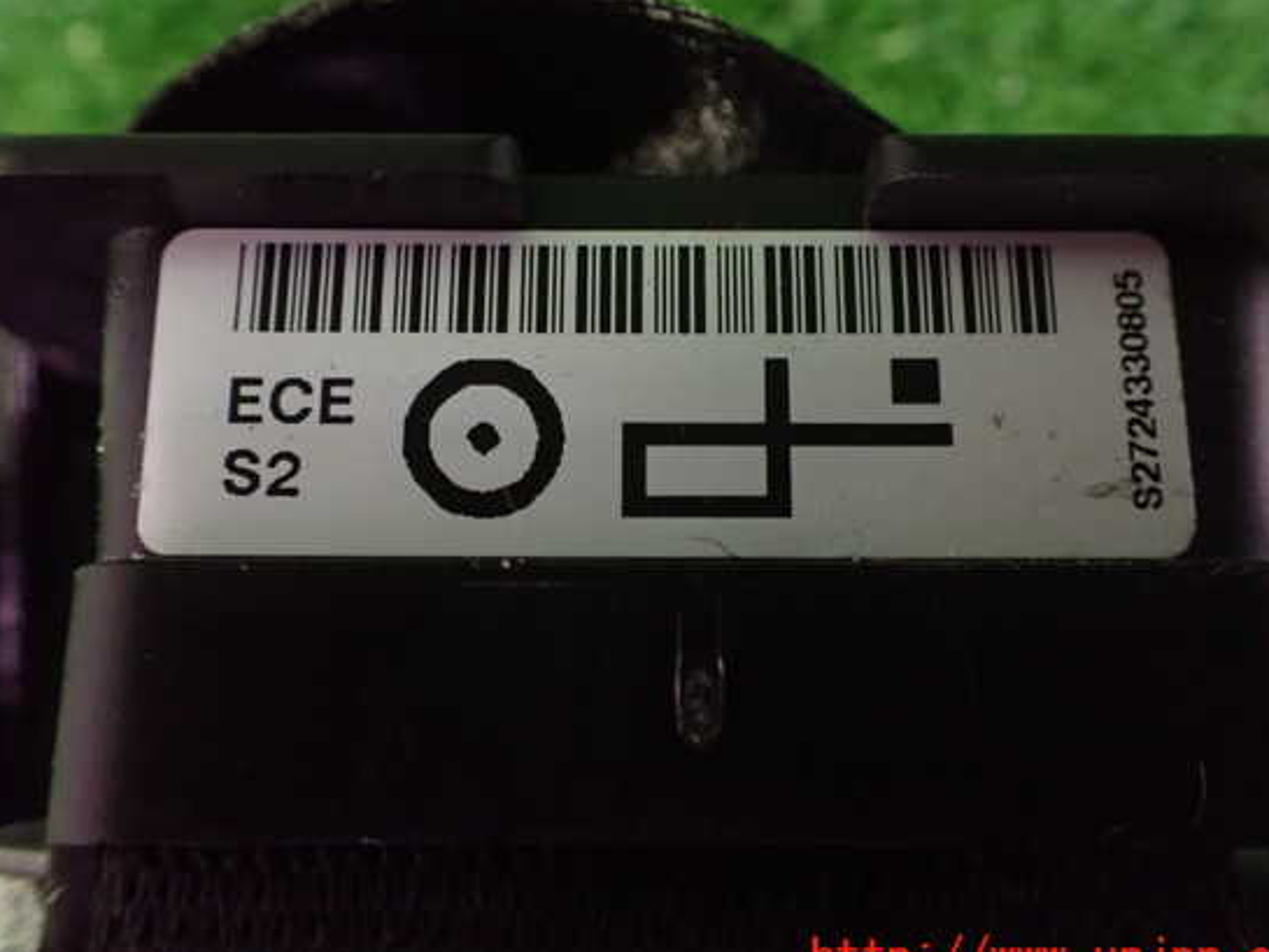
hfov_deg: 55.3
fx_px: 1210
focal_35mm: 33
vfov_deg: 43.0
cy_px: 466
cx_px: 638
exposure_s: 1/30
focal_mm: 5.4
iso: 1250
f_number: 2.3
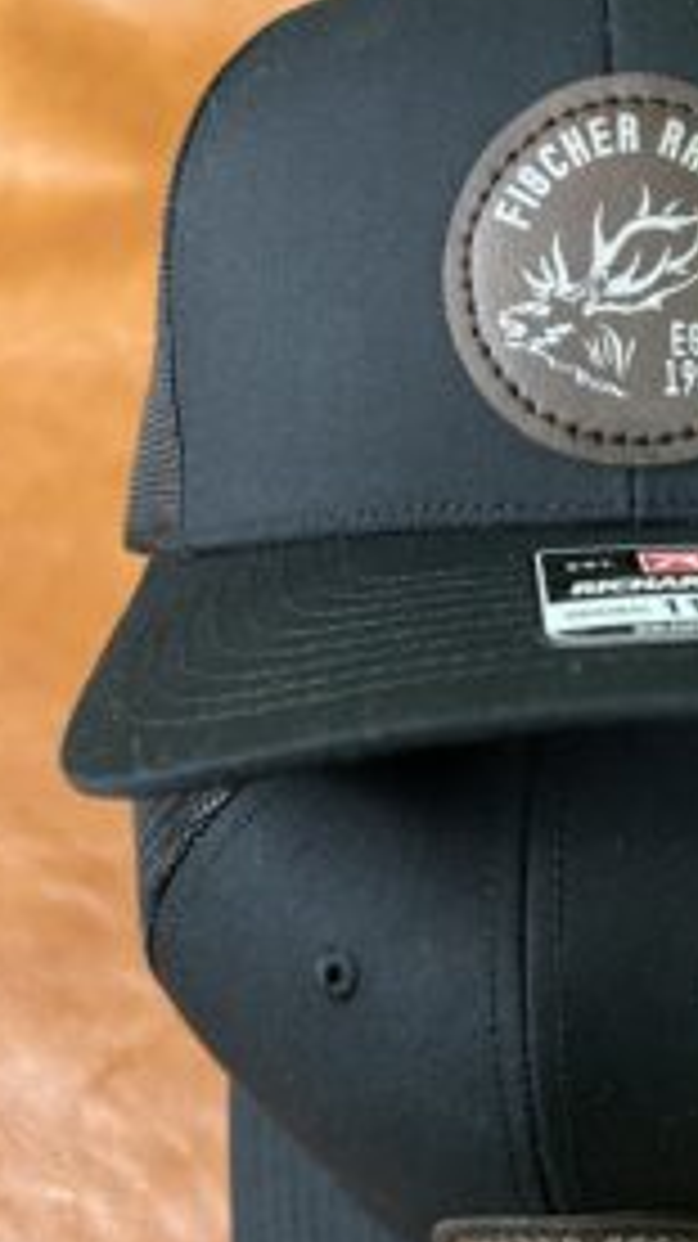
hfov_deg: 27.8
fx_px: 1351
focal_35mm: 41
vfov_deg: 48.8
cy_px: 792
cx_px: 644
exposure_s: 1/60
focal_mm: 5.7
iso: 400
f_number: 1.5
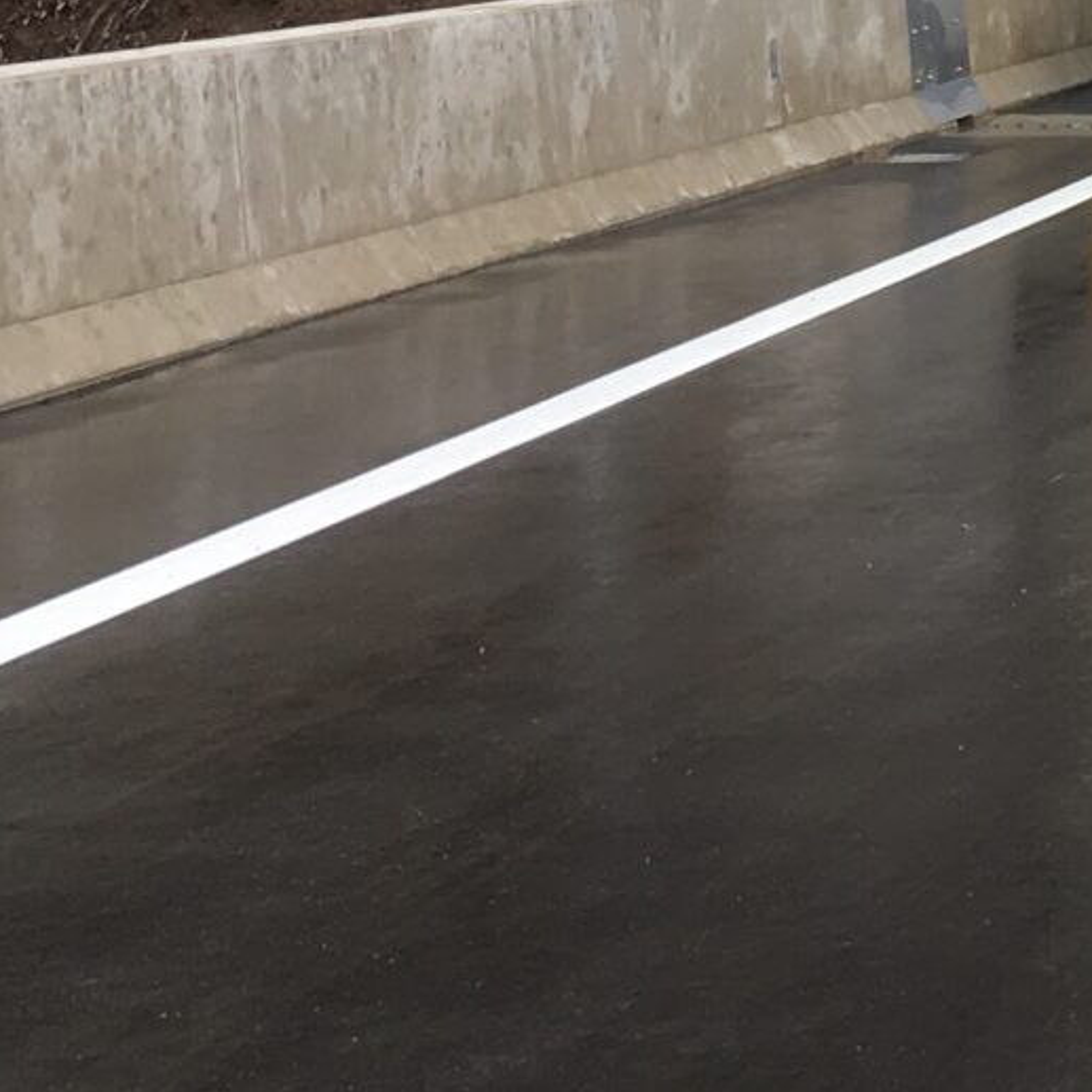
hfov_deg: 12.4
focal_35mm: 127
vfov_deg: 13.1
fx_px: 4533
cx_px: 2057
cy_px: -441
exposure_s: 1/277
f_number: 2.2
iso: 25
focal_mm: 4.15
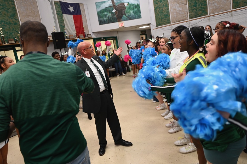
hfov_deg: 69.4
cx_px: 118
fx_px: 178
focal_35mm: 26
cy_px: 86
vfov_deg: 49.5
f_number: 2.8
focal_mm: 24
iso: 1600
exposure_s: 1/160
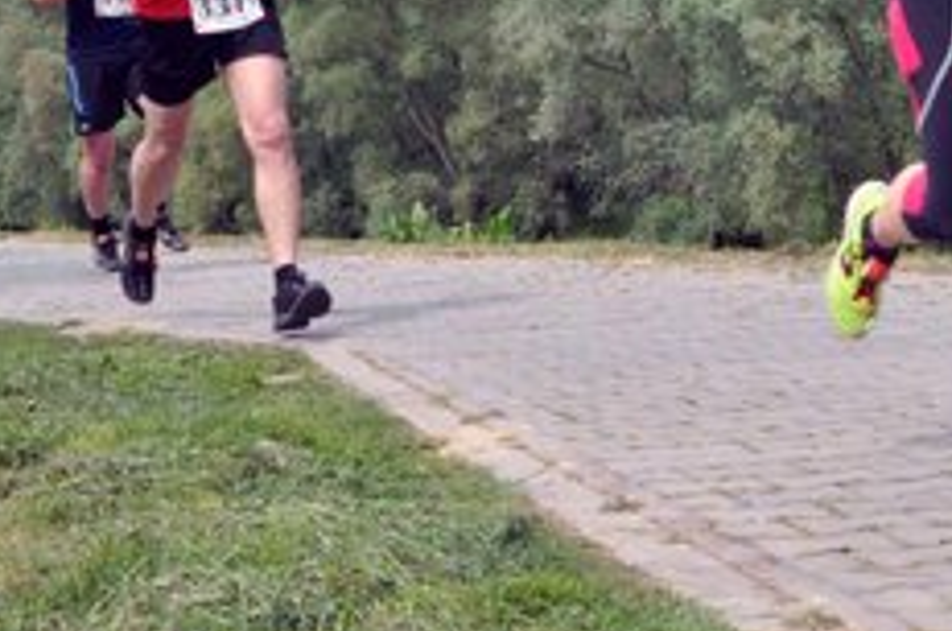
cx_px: 795
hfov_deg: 21.6
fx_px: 2454
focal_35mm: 93
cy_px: 66
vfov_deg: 14.5
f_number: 22
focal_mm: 22
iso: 800
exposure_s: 1/200
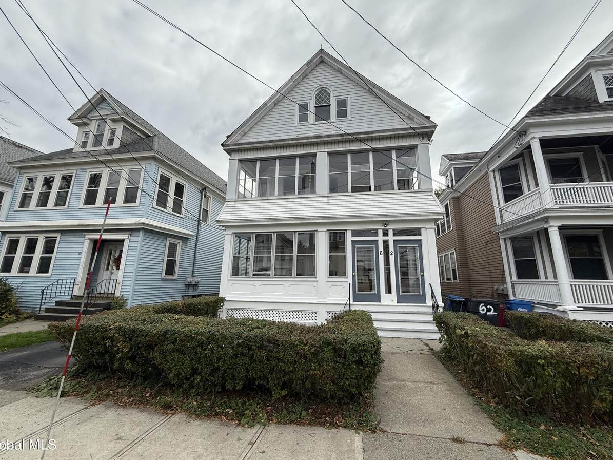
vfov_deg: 81.7
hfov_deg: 98.2
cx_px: 312
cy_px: 221
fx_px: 266
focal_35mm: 15
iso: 64
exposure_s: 1/1572
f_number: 2.2
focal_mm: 2.22
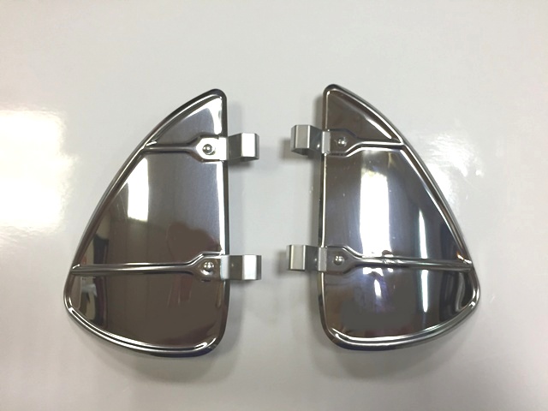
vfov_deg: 48.2
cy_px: 206
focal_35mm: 29
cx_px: 274
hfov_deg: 61.7
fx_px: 459
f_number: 2.2
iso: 40
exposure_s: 1/30
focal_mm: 4.15
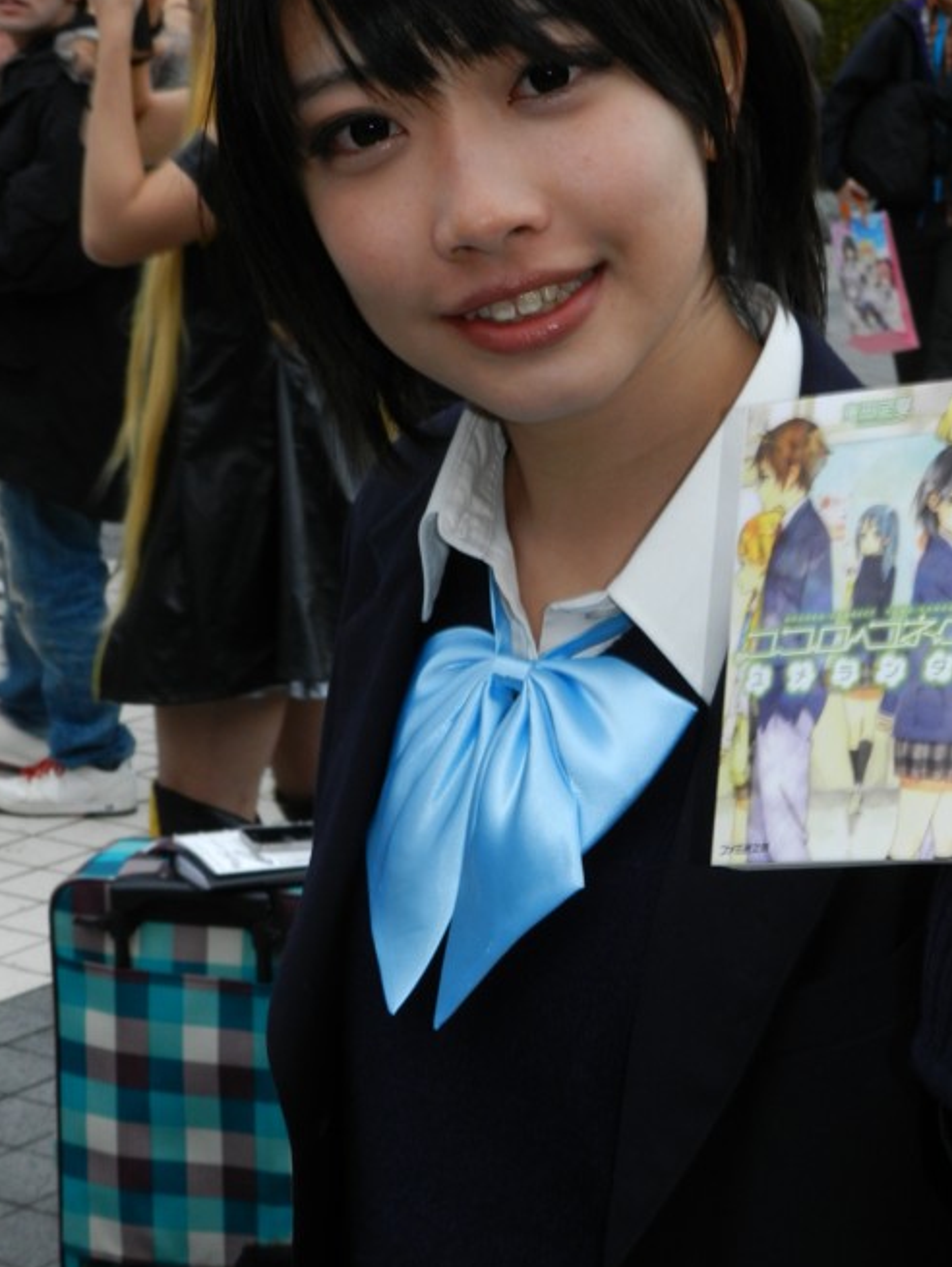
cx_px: 575
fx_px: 3041
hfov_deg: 17.8
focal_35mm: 83
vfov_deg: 23.5
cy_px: 551
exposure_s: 1/30
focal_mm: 12.1
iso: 200
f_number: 4.7
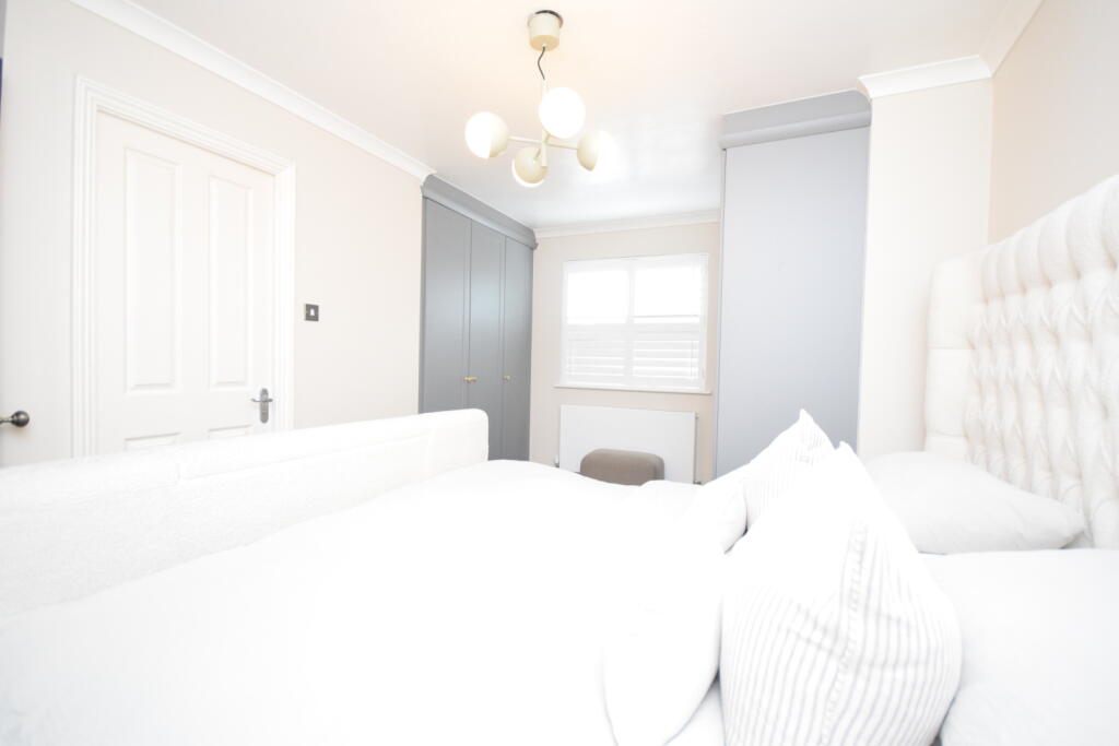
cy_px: 373
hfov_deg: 100.4
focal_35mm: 15
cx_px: 560
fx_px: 466
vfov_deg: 77.3
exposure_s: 1/60
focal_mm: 10
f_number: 4
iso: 2500
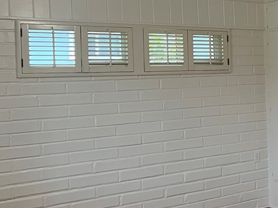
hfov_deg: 27.4
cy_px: 76
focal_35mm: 65
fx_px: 522
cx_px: 304
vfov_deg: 22.5
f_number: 1.5
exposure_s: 1/60
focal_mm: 5.7
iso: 160
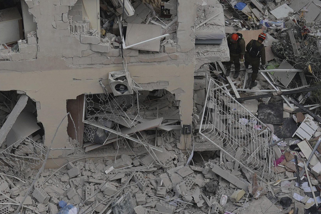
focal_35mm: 125
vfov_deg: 10.9
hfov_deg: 16.4
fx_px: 1114
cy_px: 18
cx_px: 137
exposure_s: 1/2000
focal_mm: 24
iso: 200
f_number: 2.8
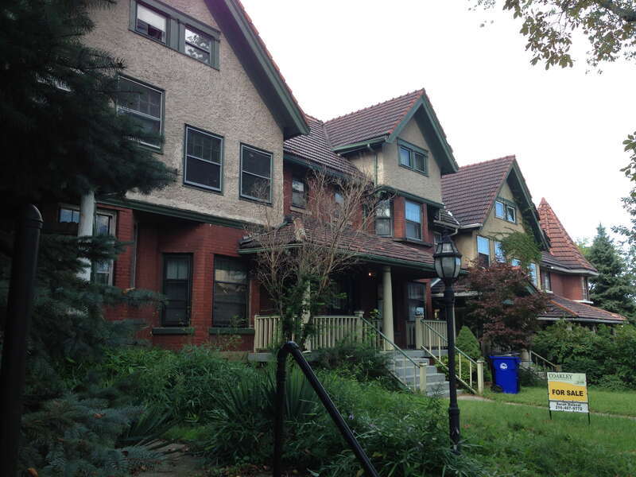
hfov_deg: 55.4
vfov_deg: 42.9
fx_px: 606
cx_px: 318
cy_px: 238
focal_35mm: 33
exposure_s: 1/268
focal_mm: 4.12
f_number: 2.4
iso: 50
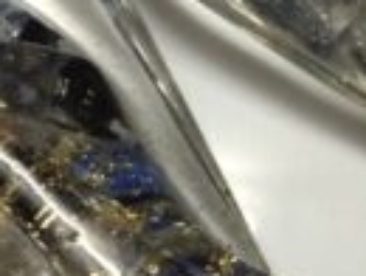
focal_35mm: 127
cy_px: 124
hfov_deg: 15.4
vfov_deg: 11.7
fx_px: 1345
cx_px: 304
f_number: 2.2
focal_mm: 4.15
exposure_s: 1/8
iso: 125
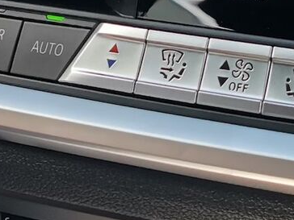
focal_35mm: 137
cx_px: 197
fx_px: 1164
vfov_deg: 9.8
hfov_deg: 14.4
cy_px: -268
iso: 50
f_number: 1.4
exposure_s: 1/297
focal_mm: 4.66
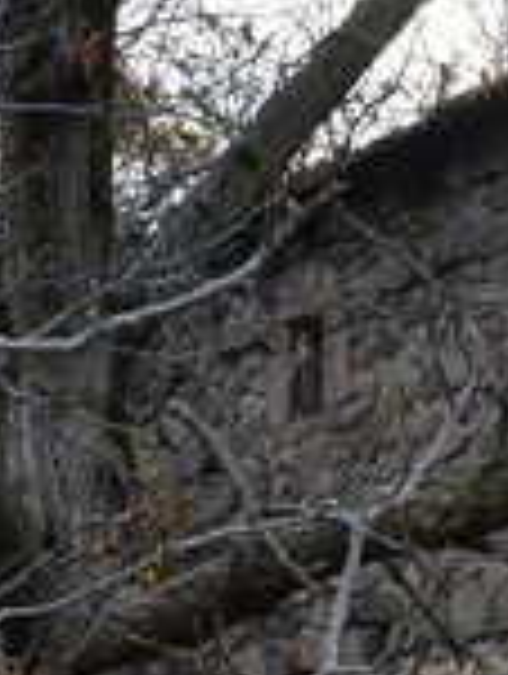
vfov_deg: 14.3
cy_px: 709
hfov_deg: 9.9
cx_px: 1124
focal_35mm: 135
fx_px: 2637
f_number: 10
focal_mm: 21
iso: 200
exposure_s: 1/80
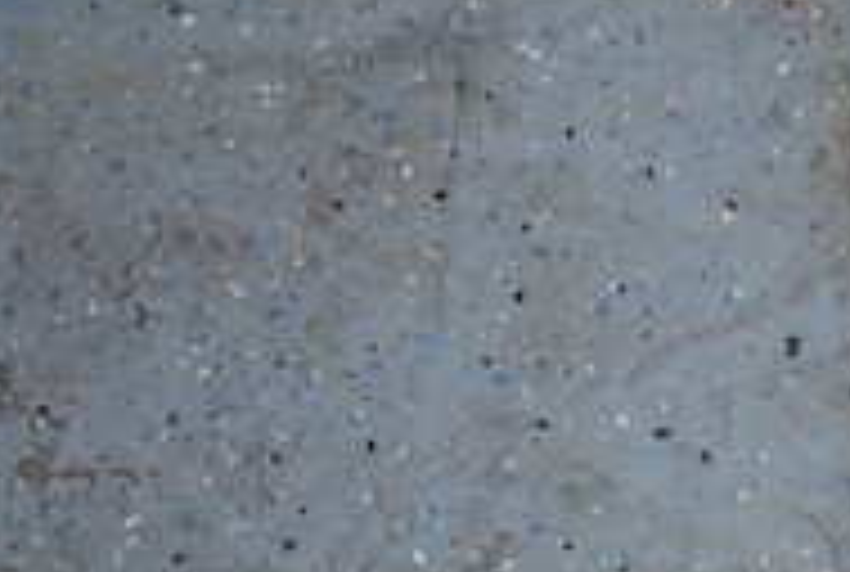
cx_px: 1385
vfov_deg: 12.1
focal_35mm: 114
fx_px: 2698
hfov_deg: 16.0
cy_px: 315
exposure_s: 1/60
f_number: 3.5
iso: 200
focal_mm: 18
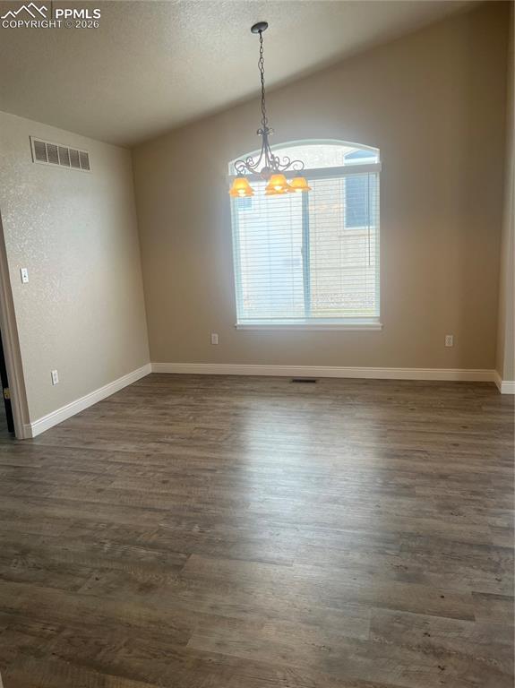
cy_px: 344
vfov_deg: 67.3
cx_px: 258
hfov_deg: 53.0
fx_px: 516
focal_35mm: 26
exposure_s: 1/120
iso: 64
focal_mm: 5.1
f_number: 1.6
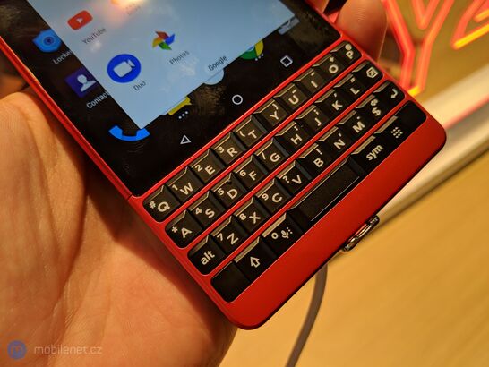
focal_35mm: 27
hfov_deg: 65.3
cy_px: 184
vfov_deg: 51.4
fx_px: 382
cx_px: 244
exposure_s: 1/104
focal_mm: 4.44
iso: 55
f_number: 1.8
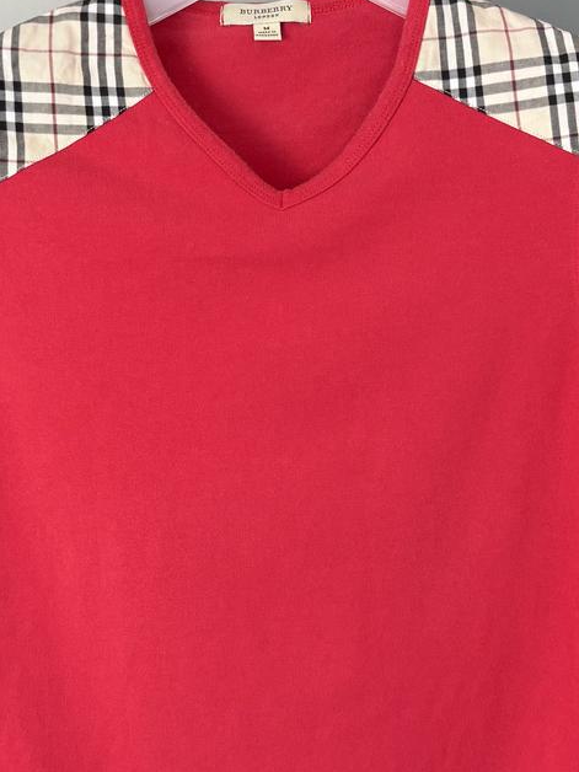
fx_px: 1182
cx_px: 274
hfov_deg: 27.5
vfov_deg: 36.1
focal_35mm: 53
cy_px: 420
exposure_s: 1/120
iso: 64
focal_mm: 5.96
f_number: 1.6
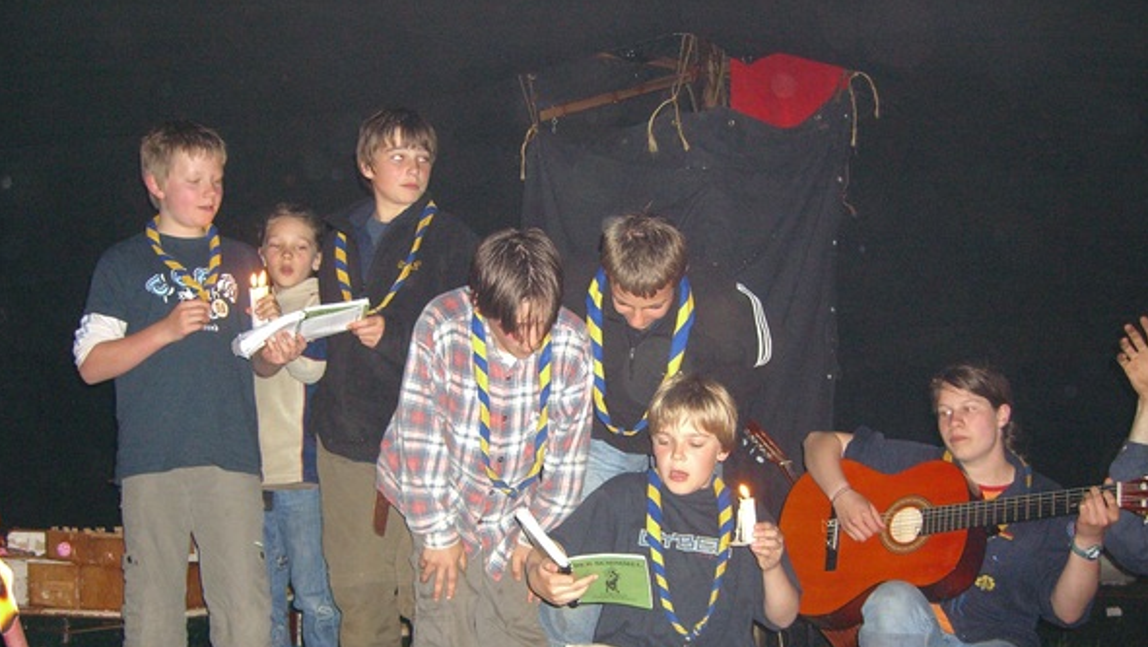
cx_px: 575
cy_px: 433
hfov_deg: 48.3
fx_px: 1279
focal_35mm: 42
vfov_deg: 28.2
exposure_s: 1/60
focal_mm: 7.9
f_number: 2.8
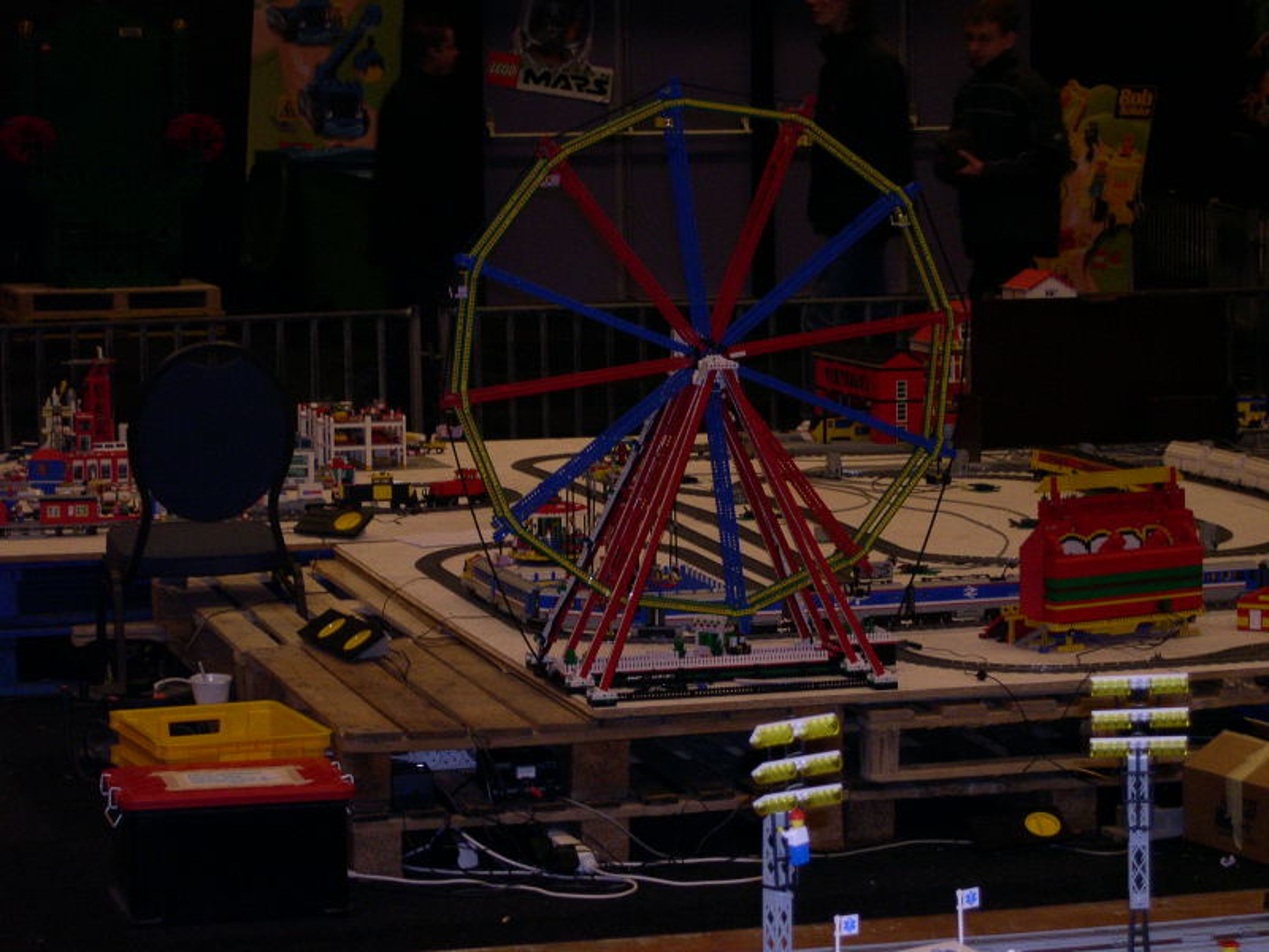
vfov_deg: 13.0
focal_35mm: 114
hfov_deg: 17.3
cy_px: 476
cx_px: 634
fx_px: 4179
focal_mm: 24
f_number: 4.9
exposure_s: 1/60
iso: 400
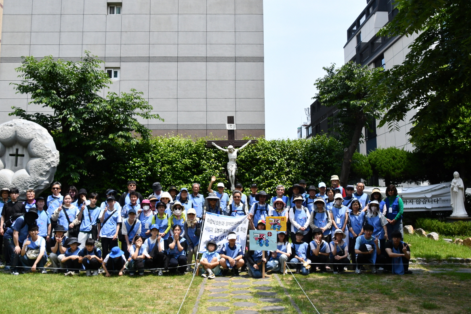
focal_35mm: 37
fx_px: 484
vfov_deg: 36.0
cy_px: 150
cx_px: 219
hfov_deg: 51.8
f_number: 10
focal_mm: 21
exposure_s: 1/1000
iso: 800
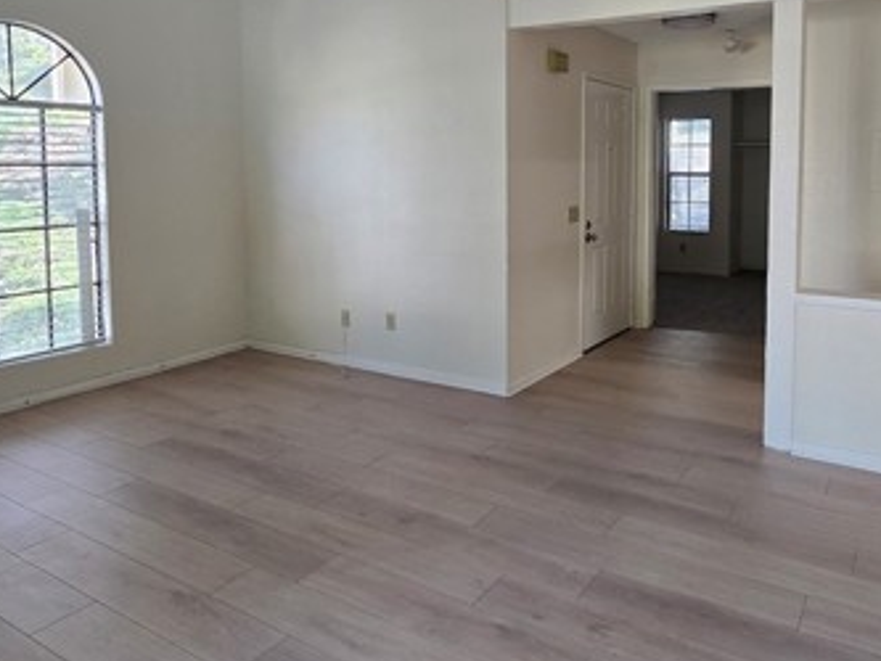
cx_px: 532
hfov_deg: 68.6
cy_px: 214
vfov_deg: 53.7
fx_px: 636
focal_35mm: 25
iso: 125
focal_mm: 2.2
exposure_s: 1/60
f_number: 2.2
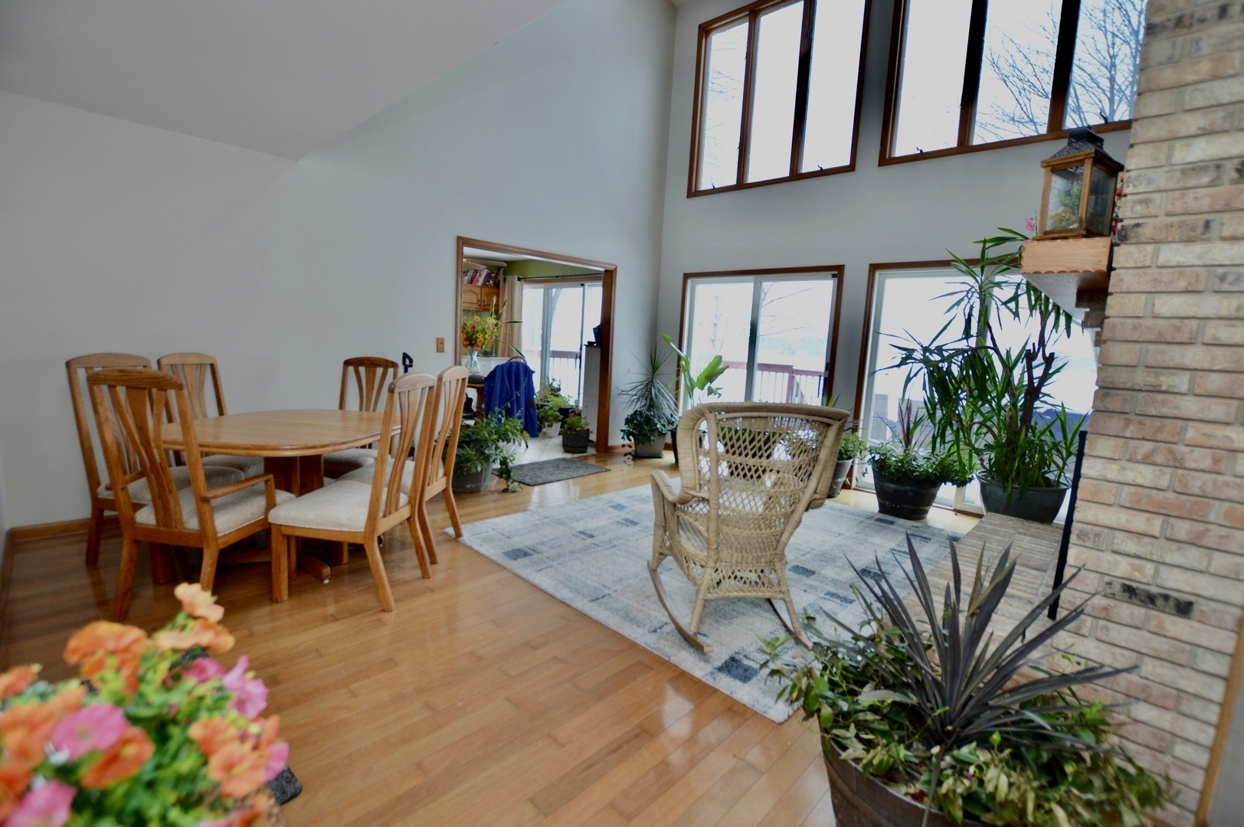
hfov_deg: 100.4
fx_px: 518
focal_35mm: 15
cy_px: 414
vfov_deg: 77.2
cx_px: 622
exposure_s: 1/80
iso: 400
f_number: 3.5
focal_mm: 10
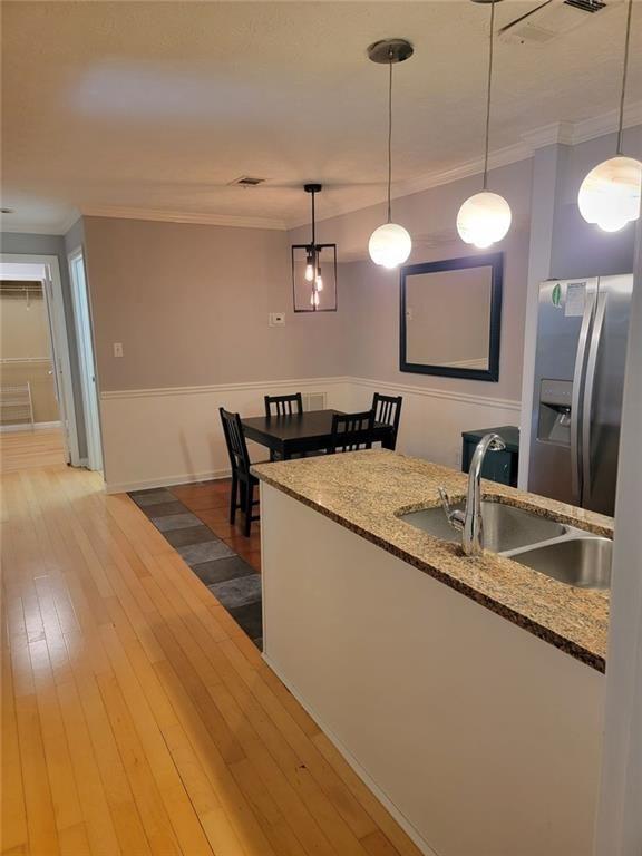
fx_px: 593
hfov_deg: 56.8
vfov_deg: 71.6
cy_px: 428
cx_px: 321
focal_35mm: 24
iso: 320
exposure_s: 1/40
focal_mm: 6.7
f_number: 1.8
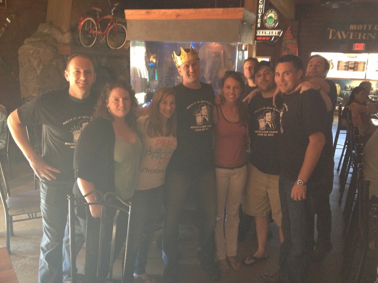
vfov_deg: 40.7
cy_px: 142
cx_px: 189
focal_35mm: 35
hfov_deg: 52.6
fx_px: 382
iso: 200
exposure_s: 1/20
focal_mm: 4.28
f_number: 2.4
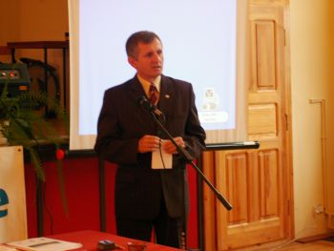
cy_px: 126
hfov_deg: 22.5
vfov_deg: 17.0
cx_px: 167
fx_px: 840
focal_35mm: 87
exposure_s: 1/8
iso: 160
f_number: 3.5
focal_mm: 14.49
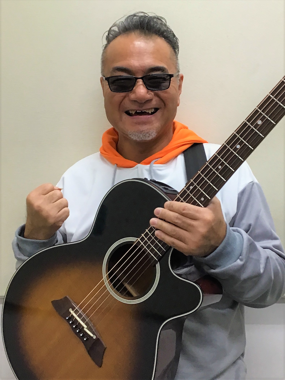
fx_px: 340
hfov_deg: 45.4
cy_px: 190
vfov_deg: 58.4
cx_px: 142
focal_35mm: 31
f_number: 2.4
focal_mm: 3.3
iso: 40
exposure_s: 1/30
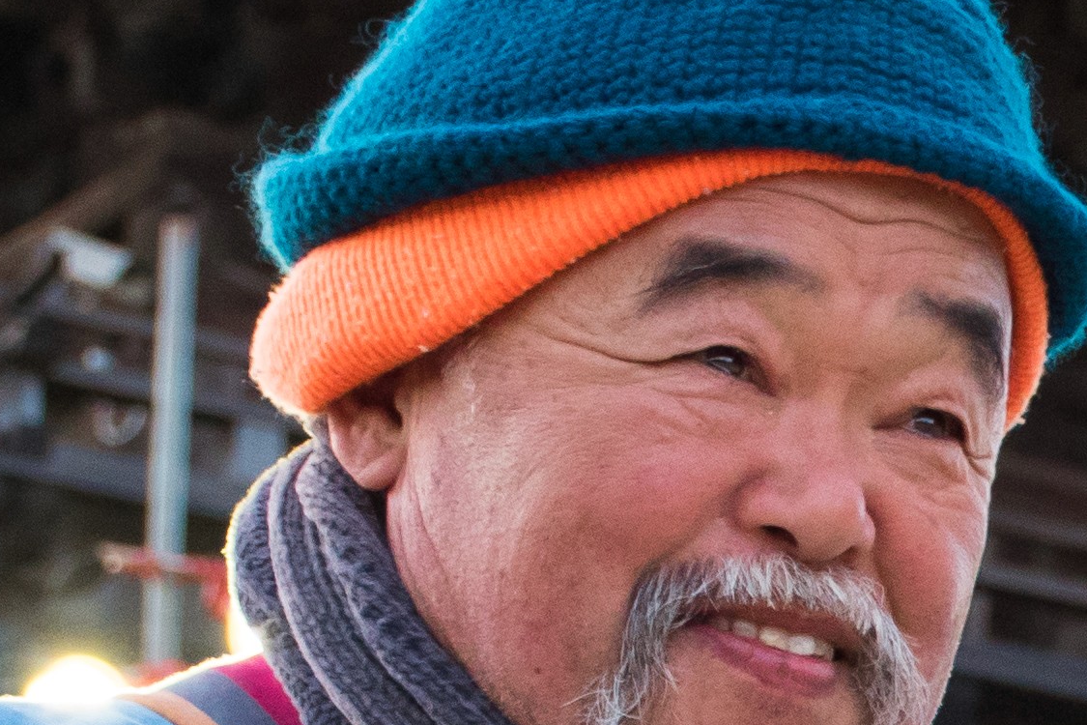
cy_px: 1104
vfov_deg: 5.0
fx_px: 8212
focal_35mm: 272
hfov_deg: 7.5
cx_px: 1515
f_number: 5.6
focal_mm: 34
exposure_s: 1/125
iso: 640
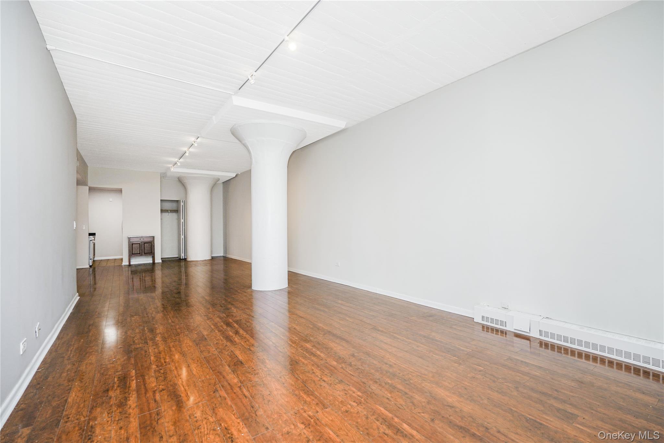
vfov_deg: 73.7
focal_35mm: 16
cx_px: 332
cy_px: 222
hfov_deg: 96.7
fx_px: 295
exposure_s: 1/30
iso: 100
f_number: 4
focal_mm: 16
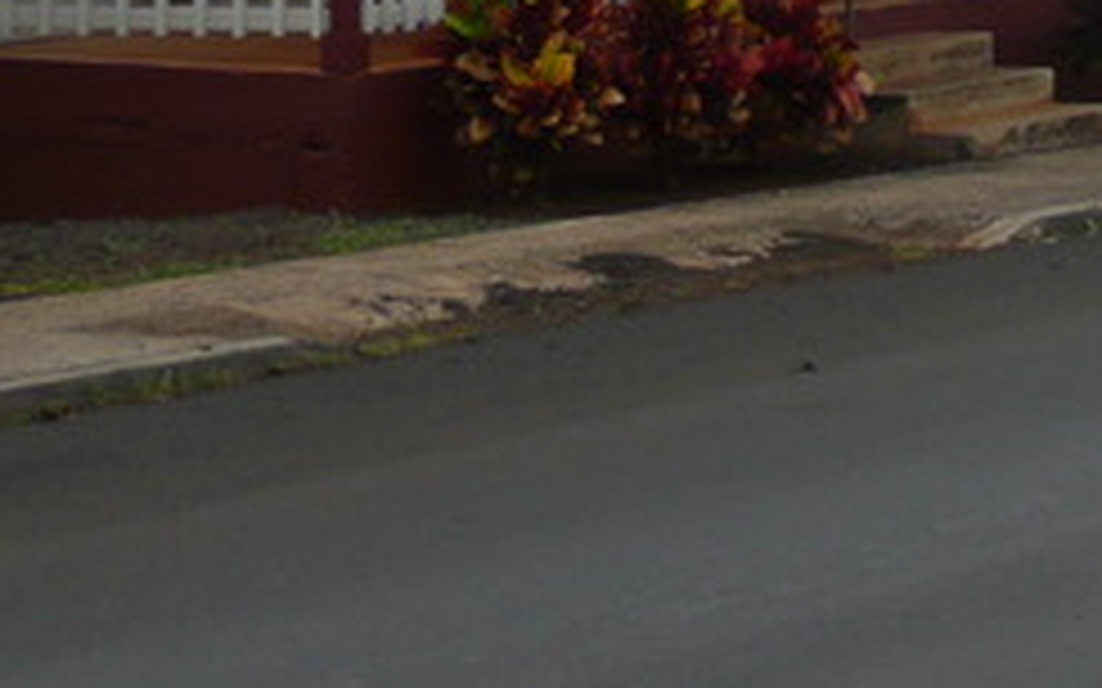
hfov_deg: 9.3
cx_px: 1601
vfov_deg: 5.9
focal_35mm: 219
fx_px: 6576
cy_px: -524
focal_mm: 9.1
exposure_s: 1/320
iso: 100
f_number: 4.3
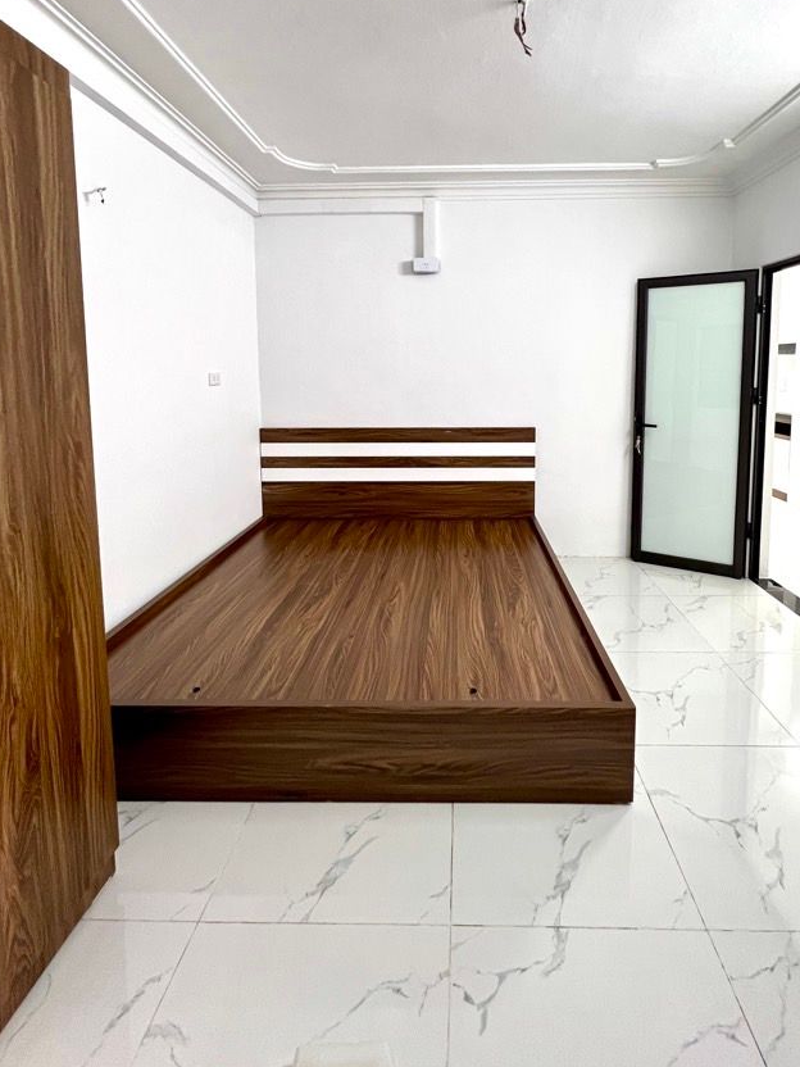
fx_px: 493
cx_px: 451
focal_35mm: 16
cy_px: 412
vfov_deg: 92.9
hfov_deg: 77.7
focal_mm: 1.57
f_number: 1.8
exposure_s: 1/100
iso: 250
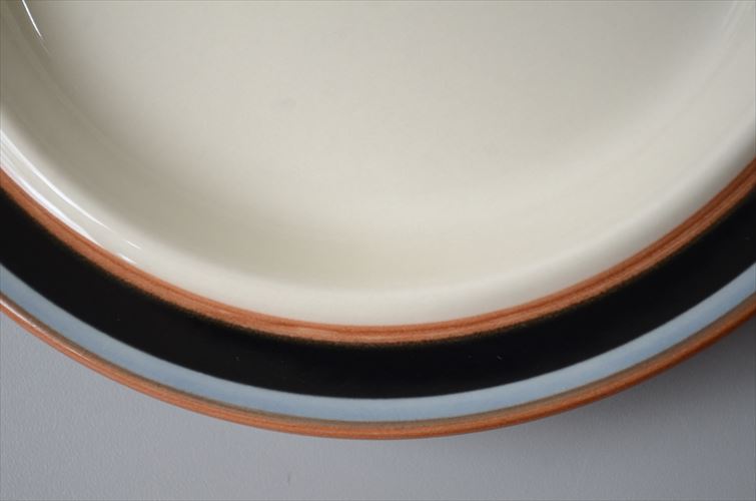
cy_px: 250
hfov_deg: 24.7
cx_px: 378
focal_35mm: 82
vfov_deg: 16.5
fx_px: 1729
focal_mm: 55
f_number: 5.6
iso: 640
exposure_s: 1/30
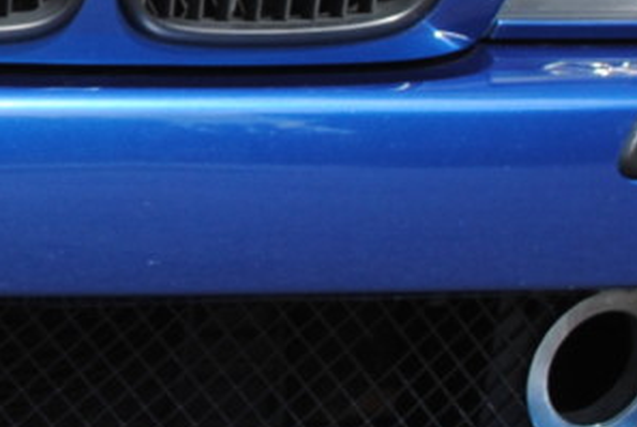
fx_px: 5493
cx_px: -708
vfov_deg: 4.4
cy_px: -389
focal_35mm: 310
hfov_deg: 6.4
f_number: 7.1
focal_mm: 30
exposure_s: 1/200
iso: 100
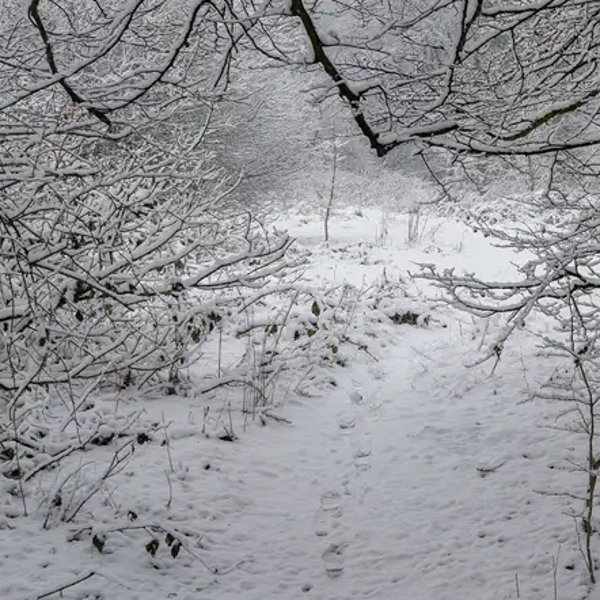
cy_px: 187
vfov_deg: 24.8
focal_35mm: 69
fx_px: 1353
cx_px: 618
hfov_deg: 23.8
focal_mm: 28
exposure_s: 1/250
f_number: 8
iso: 125
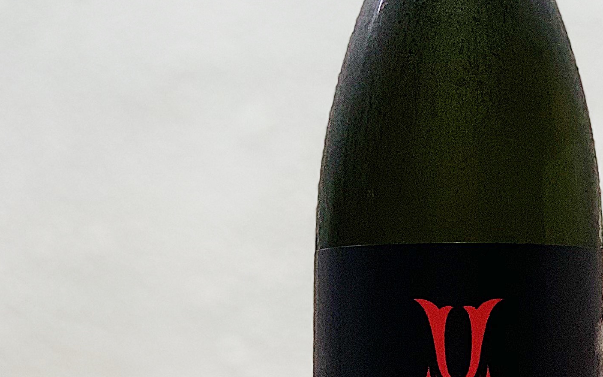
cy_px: 136
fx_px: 2596
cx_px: 450
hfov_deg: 13.2
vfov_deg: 8.3
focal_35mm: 158
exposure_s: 1/87
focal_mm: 6
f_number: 2.4
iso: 125
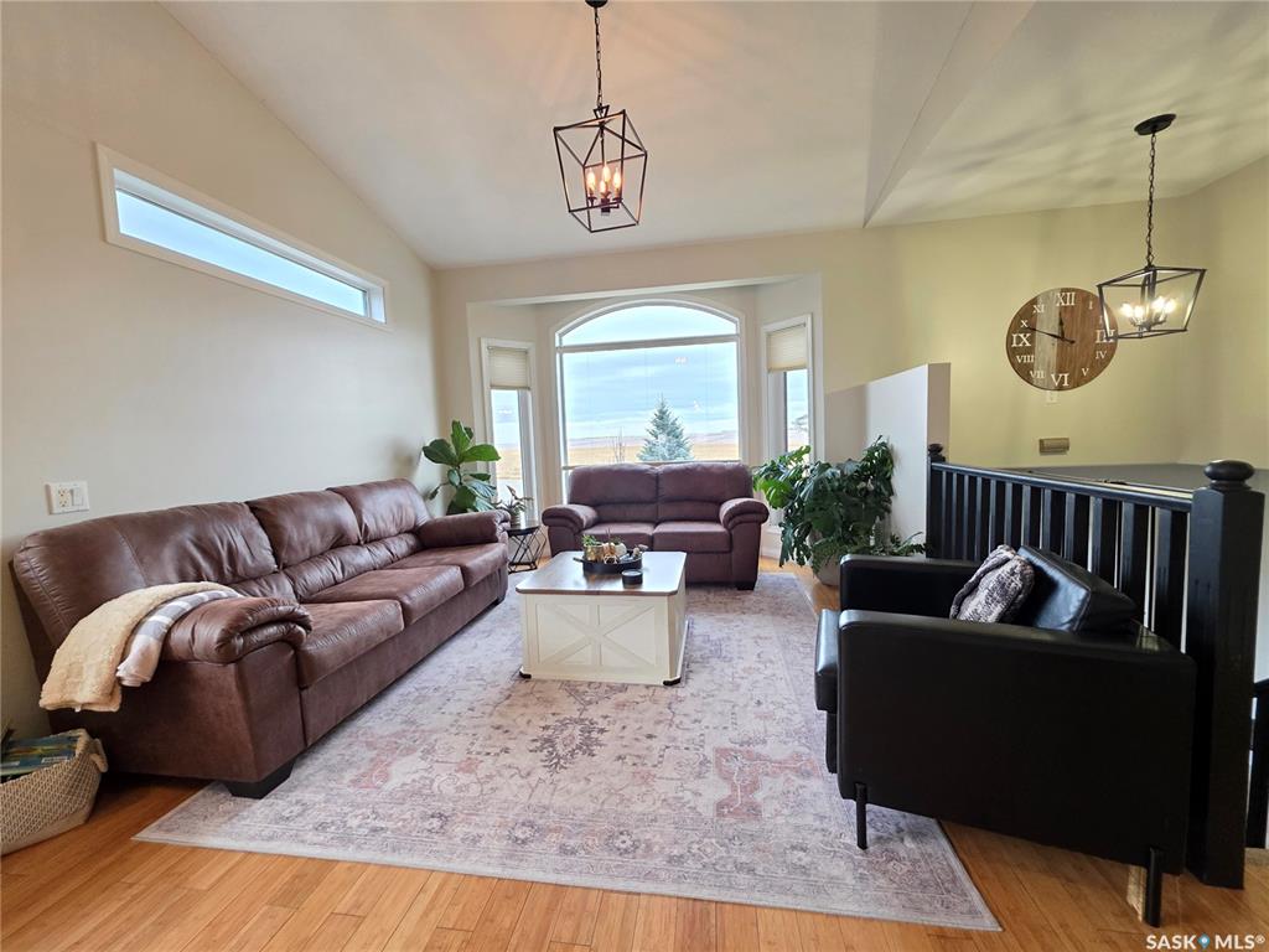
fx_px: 477
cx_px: 634
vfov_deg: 89.9
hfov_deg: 106.2
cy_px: 476
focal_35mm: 13
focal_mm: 2.2
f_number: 1.9
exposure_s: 1/120
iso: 250
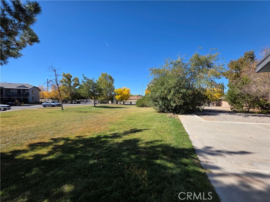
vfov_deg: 89.9
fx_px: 101
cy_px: 101
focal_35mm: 13
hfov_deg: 106.2
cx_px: 135
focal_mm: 2.2
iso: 40
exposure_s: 1/1700
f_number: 1.9
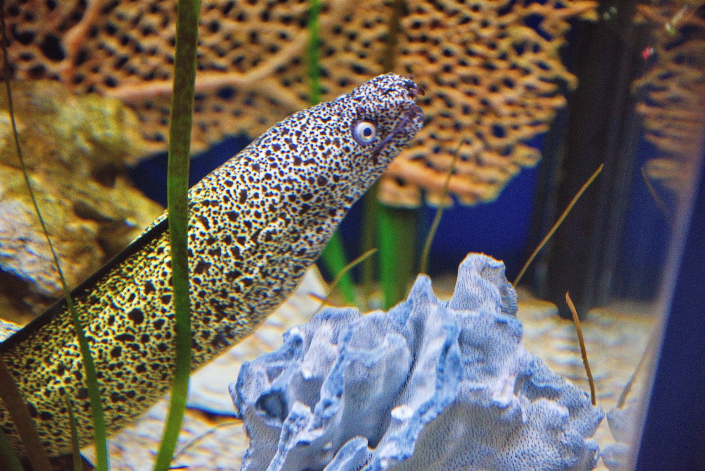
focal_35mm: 78
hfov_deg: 26.0
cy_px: 236
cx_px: 352
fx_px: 1528
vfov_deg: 17.5
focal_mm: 78
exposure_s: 1/160
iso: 5000
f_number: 4
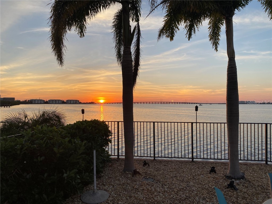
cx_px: 136
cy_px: 102
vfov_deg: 53.1
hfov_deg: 67.3
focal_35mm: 26
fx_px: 204
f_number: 1.8
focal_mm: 4.25
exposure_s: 1/919
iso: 32
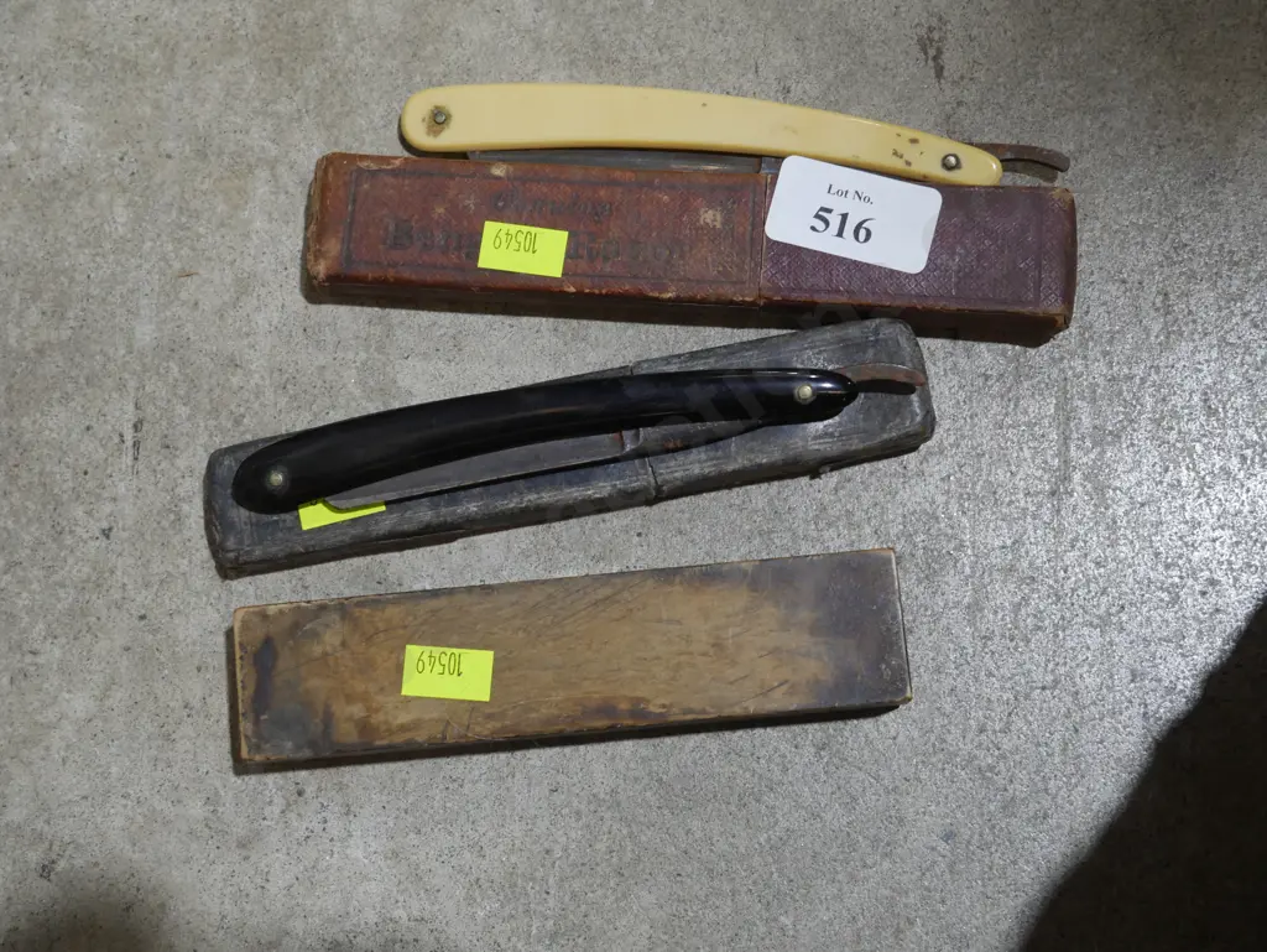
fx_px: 1831
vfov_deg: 29.1
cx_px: 634
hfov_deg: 38.2
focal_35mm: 50
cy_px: 476
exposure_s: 1/60
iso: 500
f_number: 5.3
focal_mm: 25
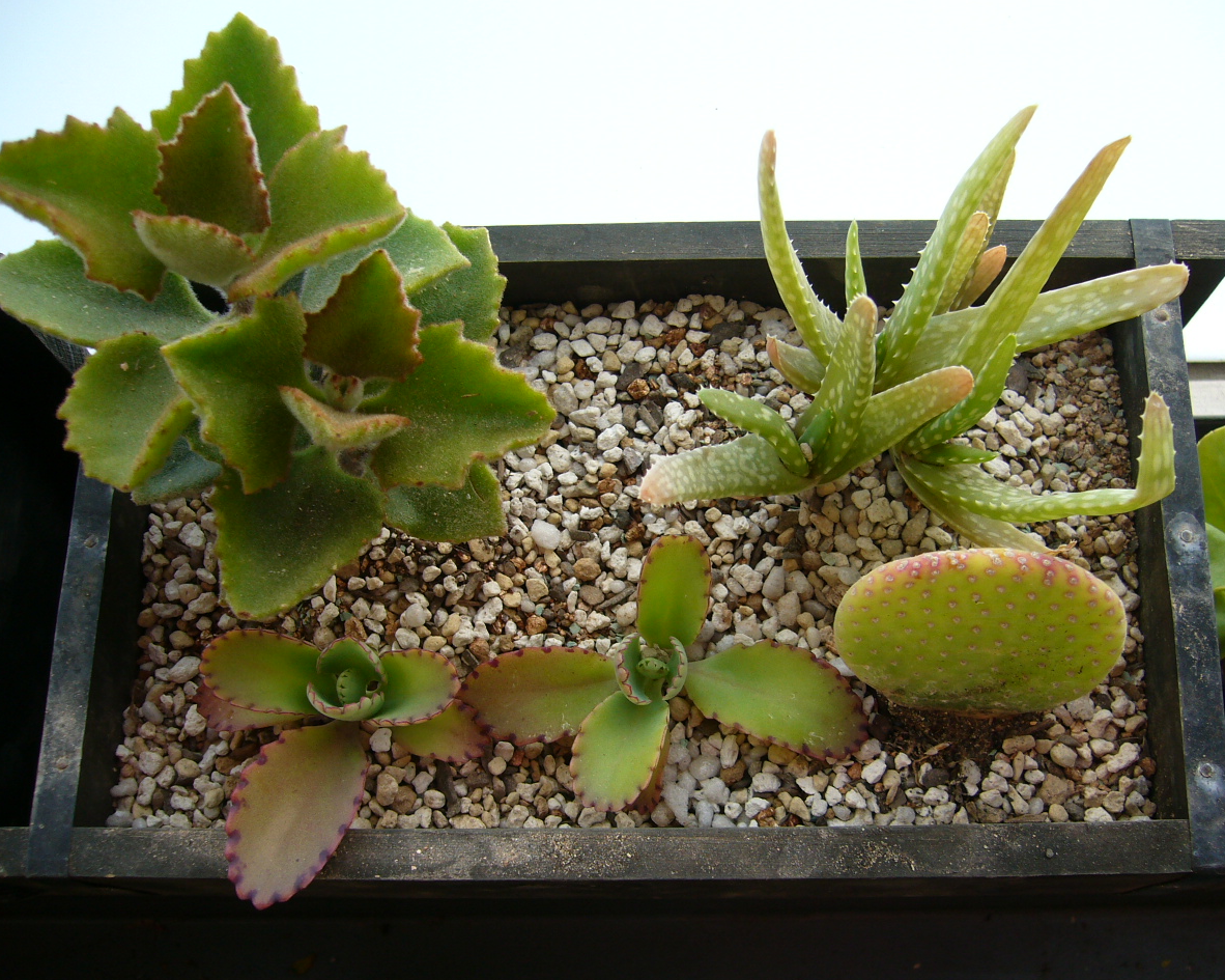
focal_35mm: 37
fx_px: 1341
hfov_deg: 49.1
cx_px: 651
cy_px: 497
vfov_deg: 40.1
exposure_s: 1/125
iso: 80
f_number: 2.8
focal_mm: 5.8
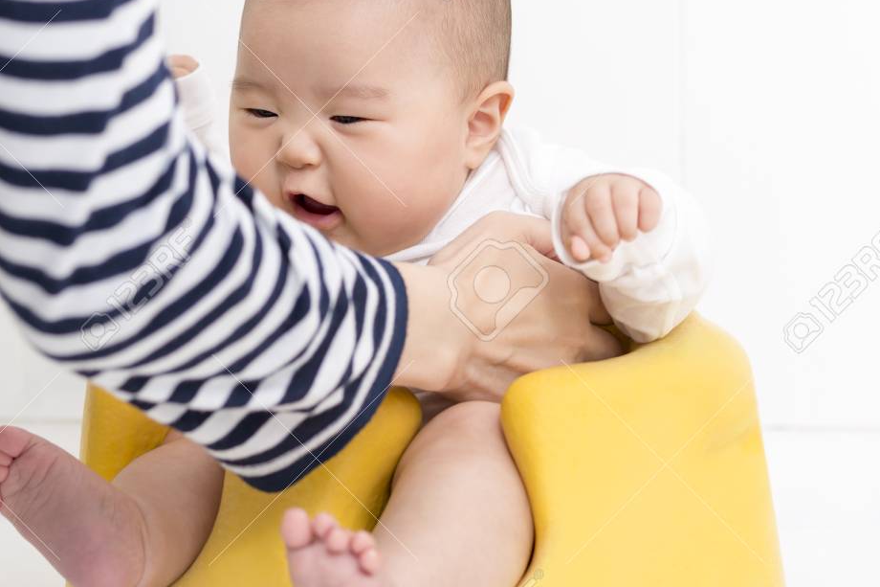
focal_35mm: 82
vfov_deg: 16.6
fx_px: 2004
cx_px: 315
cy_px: 251
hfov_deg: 24.7
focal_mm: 58
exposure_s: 1/125
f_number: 4
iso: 100
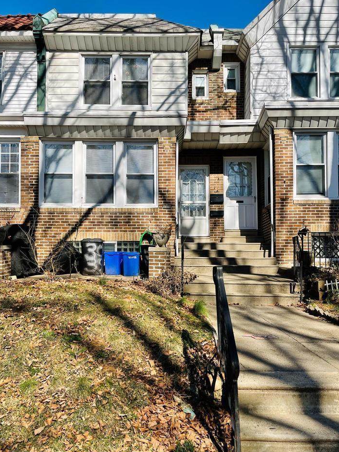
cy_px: 257
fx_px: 392
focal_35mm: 30
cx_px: 174
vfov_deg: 59.7
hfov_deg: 46.8
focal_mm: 4.2
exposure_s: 1/5051
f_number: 1.6
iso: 32
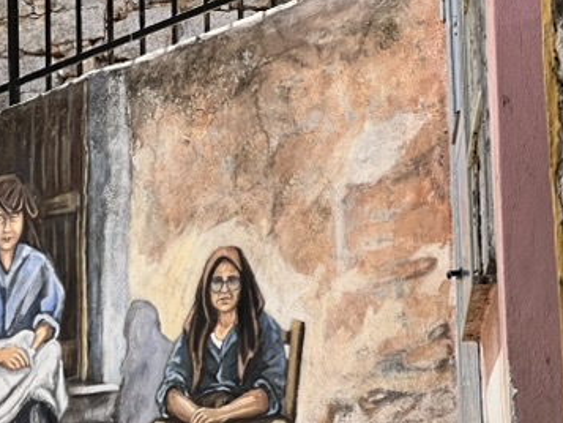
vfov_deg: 6.7
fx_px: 3596
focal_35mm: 221
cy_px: 309
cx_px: -85
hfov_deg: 8.9
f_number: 2.8
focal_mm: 9
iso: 32
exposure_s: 1/162
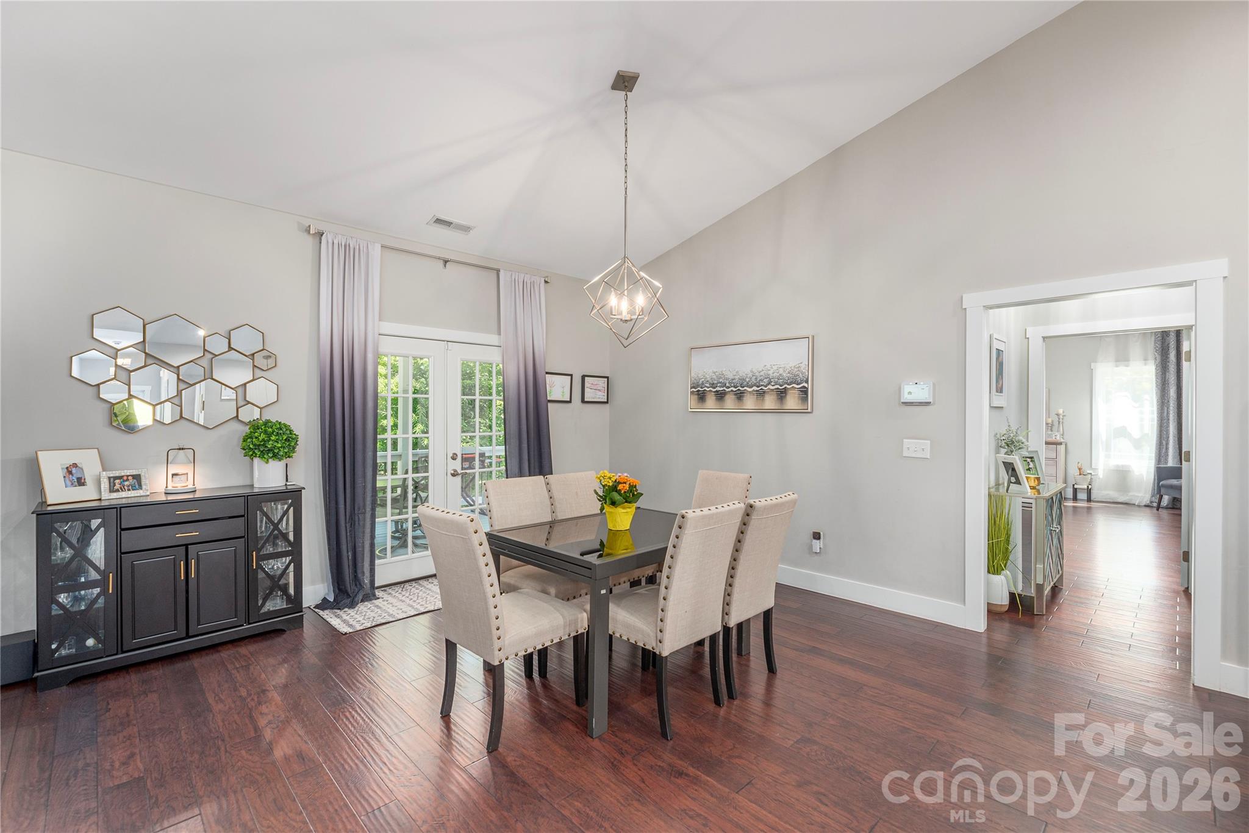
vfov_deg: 73.8
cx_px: 624
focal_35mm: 16
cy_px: 416
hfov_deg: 96.7
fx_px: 555
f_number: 7.1
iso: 320
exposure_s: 1/125
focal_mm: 16
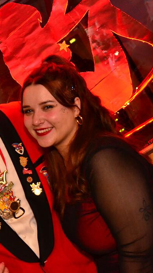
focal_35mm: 72
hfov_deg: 16.3
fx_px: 519
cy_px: 136
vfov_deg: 29.4
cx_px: -13
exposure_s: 1/20
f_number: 5.6
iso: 3200
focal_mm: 30
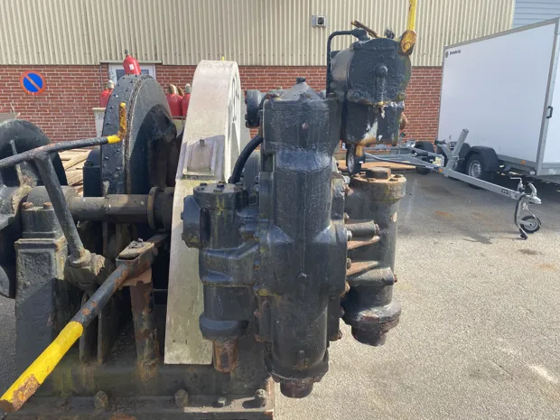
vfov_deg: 53.1
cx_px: 280
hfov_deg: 67.3
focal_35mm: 26
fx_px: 421
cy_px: 210
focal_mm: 4.25
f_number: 1.8
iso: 32
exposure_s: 1/613
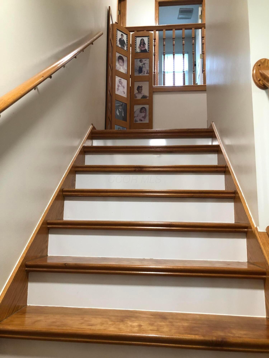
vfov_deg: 63.4
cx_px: 134
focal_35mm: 28
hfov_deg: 49.7
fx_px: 290
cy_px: 179
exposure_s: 1/15
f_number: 1.8
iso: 50
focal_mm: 3.99
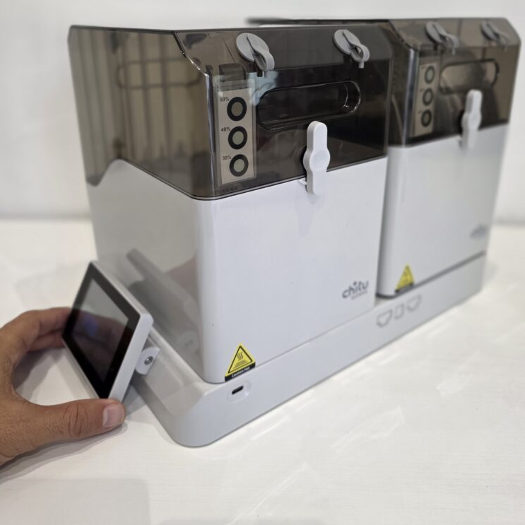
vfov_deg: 56.4
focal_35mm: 28
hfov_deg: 57.3
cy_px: 189
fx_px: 480
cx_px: 271
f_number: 1.7
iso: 250
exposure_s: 1/180
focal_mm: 6.3
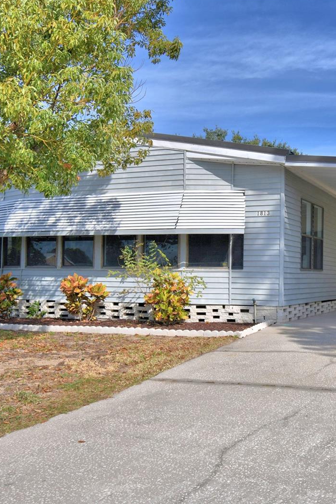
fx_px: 574
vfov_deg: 47.4
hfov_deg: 31.9
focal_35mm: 41
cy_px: 250
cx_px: 261
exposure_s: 1/800
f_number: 5.6
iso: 100
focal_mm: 18
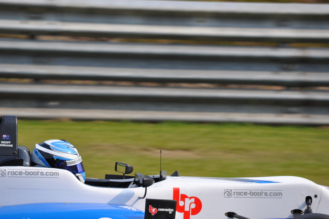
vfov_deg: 3.0
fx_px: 4109
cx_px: 164
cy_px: 110
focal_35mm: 450
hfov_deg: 4.6
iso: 320
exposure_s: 1/800
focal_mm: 300
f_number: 7.1
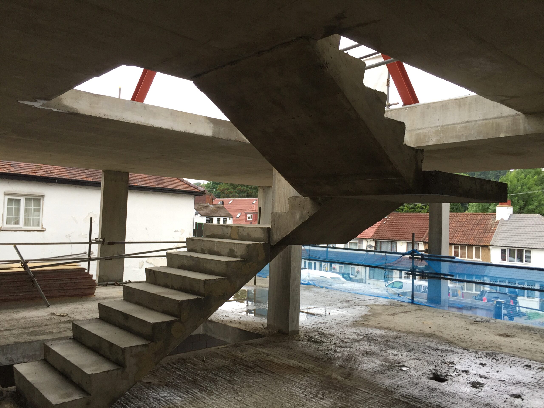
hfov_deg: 61.7
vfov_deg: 48.2
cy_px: 204
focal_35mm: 29
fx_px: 456
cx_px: 272
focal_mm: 4.15
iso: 50
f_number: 2.2
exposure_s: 1/100
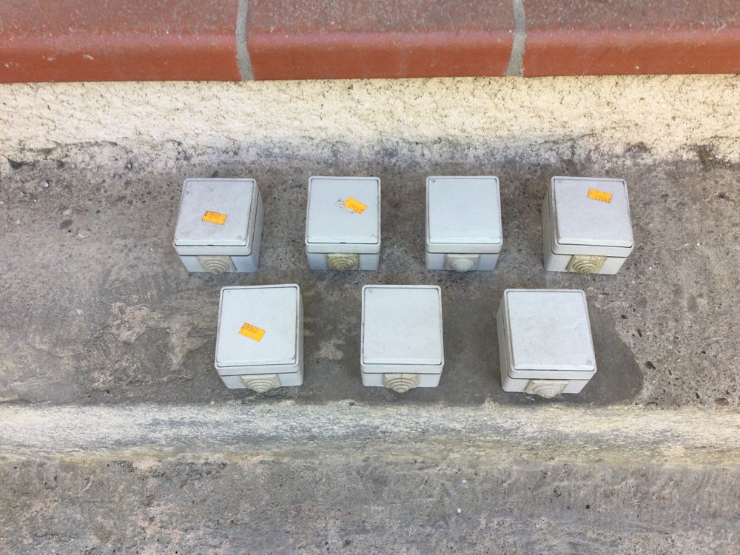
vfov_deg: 45.4
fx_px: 663
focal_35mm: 31
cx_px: 370
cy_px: 278
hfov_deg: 58.4
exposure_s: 1/50
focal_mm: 3.3
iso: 32
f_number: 2.4
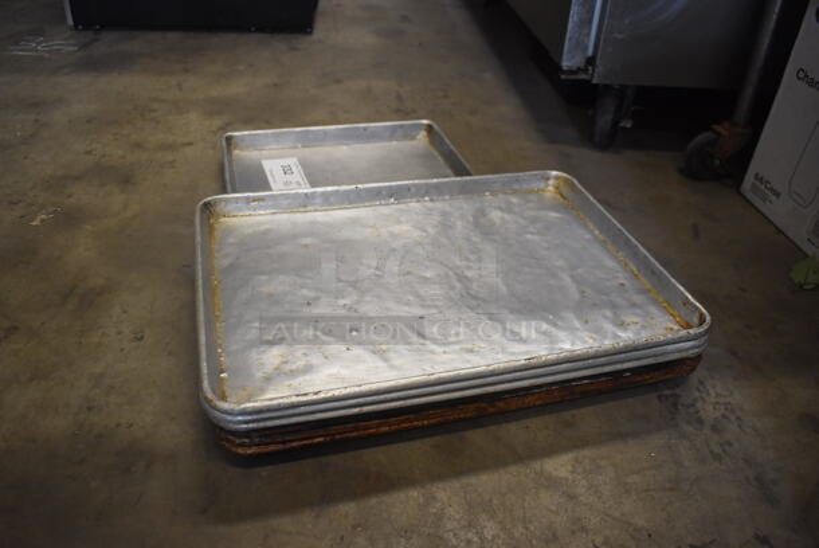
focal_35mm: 27
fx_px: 615
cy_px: 274
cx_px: 410
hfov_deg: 67.3
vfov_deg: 48.0
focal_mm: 18
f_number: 3.5
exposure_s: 1/125
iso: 1600
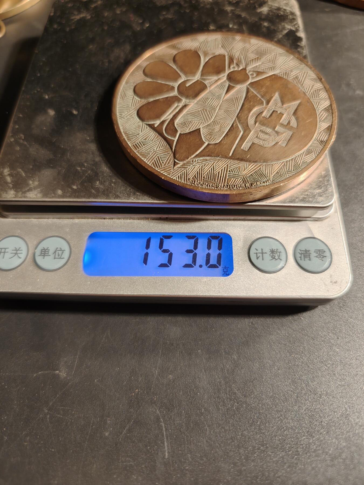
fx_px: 322
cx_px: 182
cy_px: 242
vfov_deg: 73.9
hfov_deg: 58.9
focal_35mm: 23
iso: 250
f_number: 1.6
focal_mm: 6.06
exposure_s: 1/189
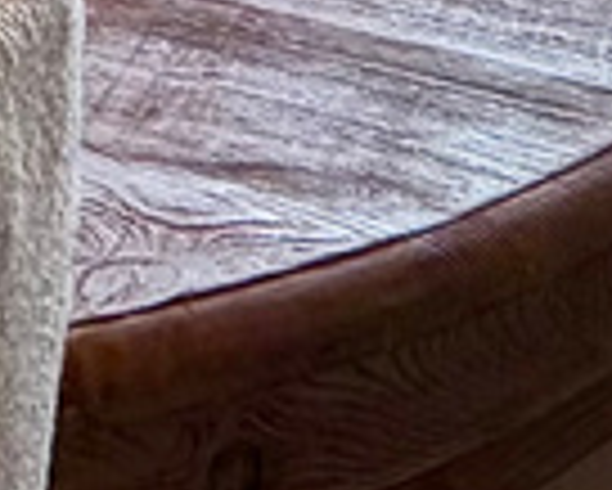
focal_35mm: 103
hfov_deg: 17.1
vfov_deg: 12.0
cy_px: -692
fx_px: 1867
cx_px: -261
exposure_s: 1/234
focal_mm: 2.22
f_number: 2.2
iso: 50
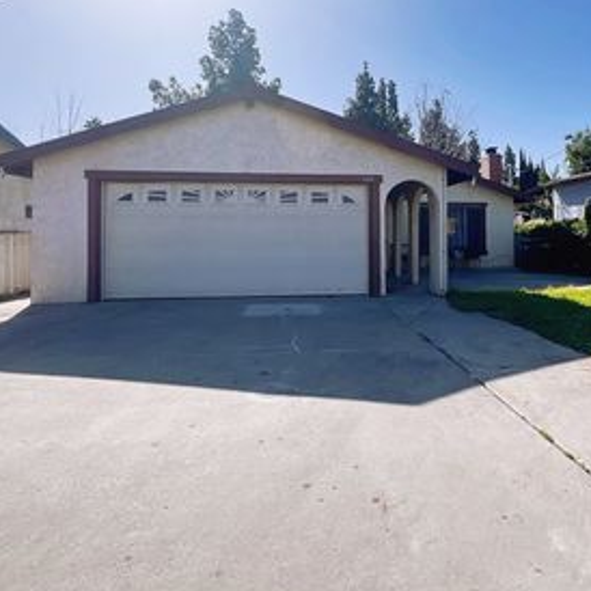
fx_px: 406
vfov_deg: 71.0
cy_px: 223
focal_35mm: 21
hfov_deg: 71.2
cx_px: 362
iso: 32
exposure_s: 1/1193
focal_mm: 1.57
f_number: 1.8
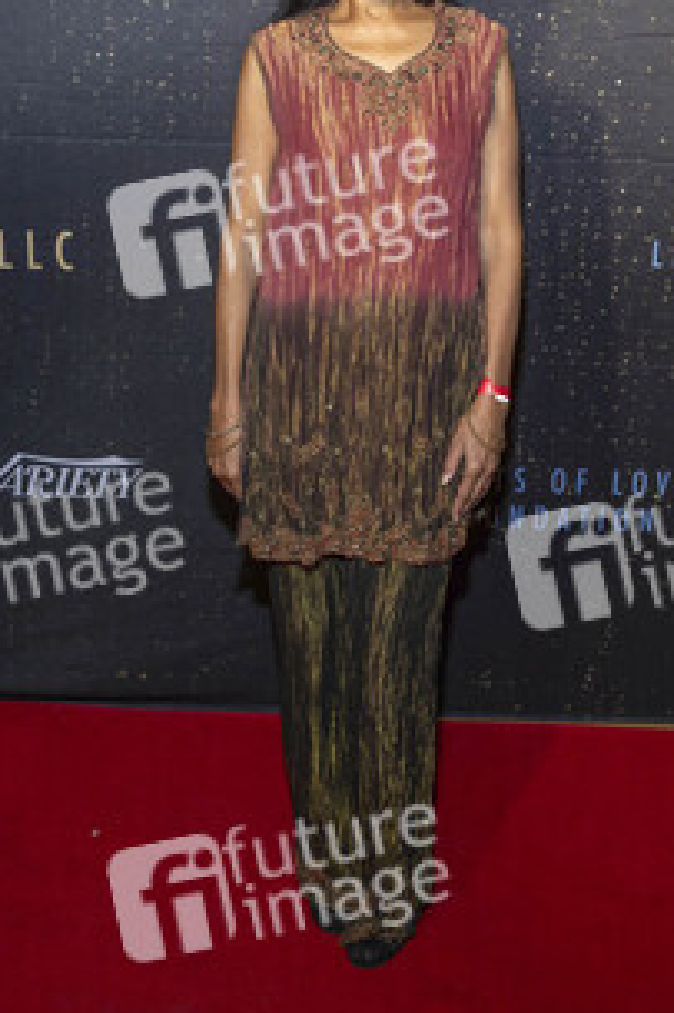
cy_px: 385
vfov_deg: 46.1
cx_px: 375
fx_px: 1181
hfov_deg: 31.8
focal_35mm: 42
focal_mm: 32
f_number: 5.6
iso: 800
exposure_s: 1/200
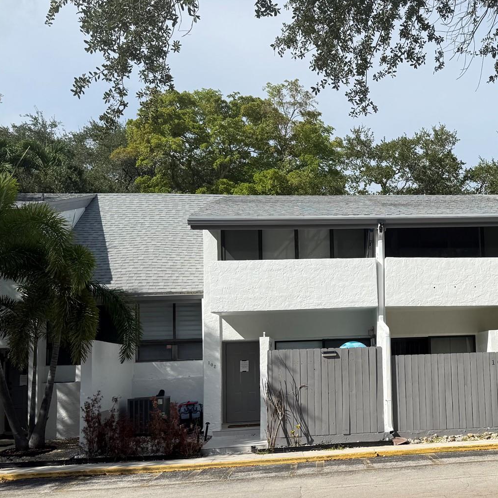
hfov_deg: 37.2
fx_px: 700
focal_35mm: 43
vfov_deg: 39.0
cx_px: 425
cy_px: 295
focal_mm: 6.76
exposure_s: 1/6173
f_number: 1.78
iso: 80
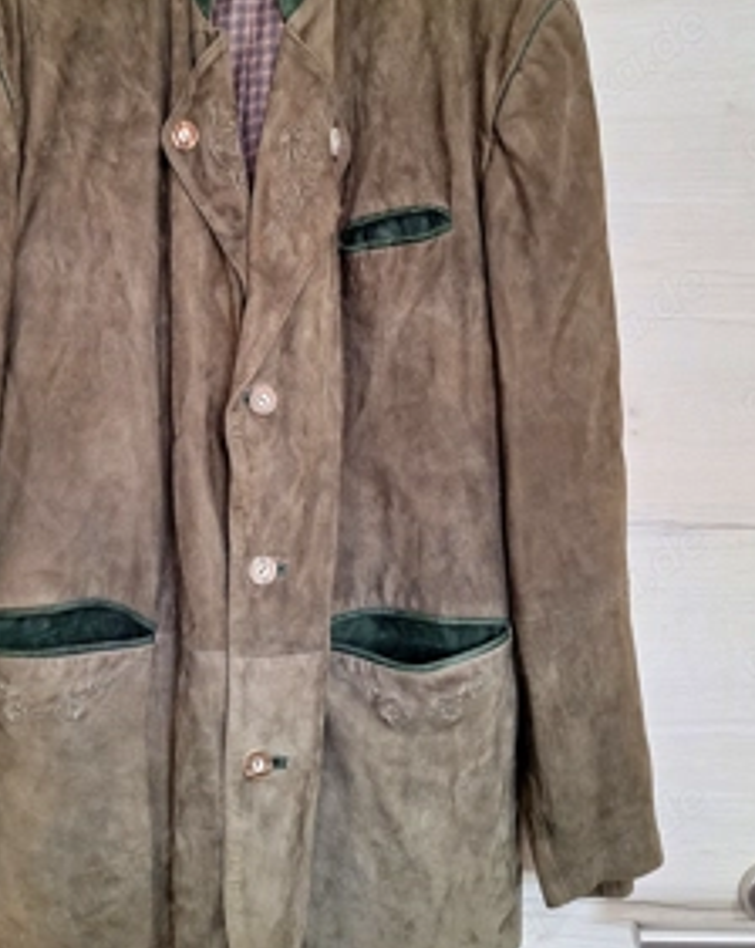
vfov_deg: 55.4
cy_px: 395
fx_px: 896
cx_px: 263
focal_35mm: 32
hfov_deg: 45.1
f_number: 1.8
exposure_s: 1/50
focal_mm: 5.54
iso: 125
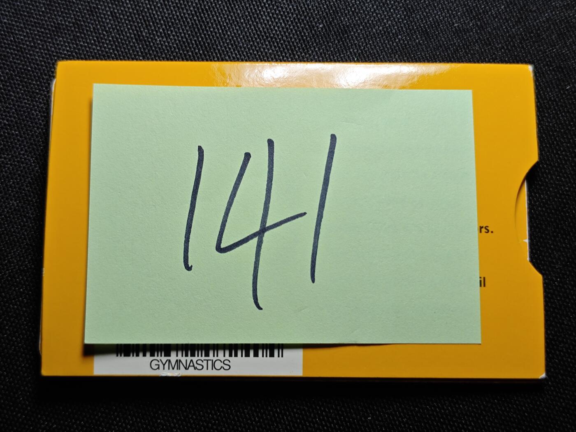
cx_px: 288
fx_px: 815
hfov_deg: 38.9
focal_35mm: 49
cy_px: 216
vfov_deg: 29.7
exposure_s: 1/100
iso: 100
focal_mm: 5.84
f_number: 1.6
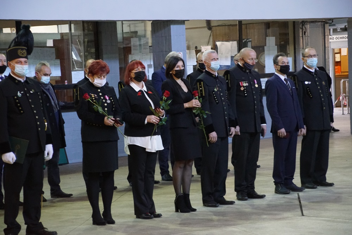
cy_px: 118
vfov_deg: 10.8
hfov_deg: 16.1
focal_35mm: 128
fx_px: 1247
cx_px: 176
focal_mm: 85
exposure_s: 1/25
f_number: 5.6
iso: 3200
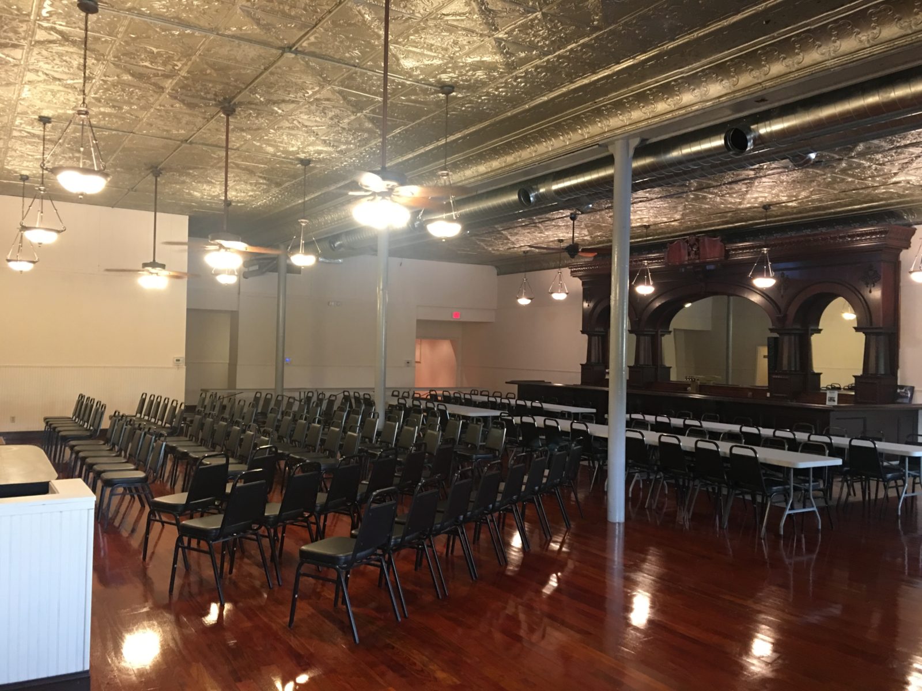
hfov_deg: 61.7
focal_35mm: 29
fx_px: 772
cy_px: 346
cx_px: 461
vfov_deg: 48.2
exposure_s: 1/10
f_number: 2.2
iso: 80
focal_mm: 4.15
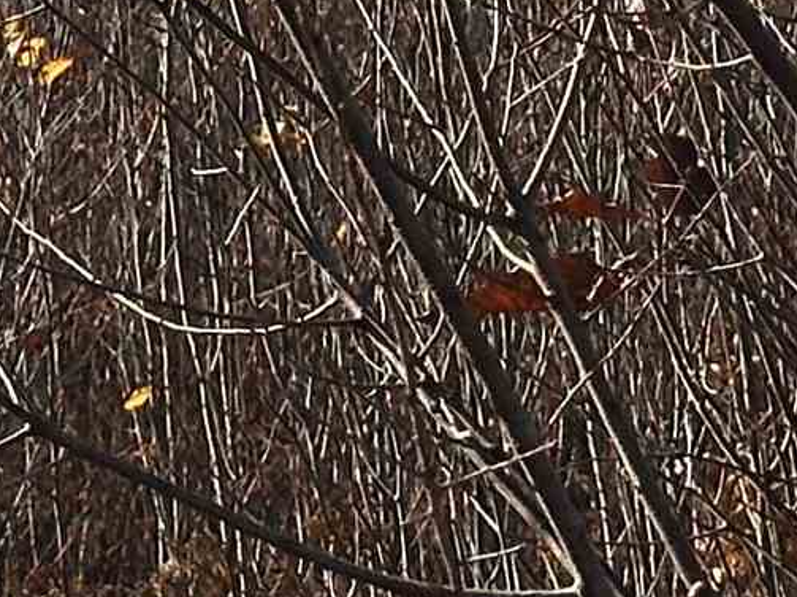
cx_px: -1049
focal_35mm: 293
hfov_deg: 6.5
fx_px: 6744
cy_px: -374
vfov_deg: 5.0
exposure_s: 1/5556
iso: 64
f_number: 1.78
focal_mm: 6.86
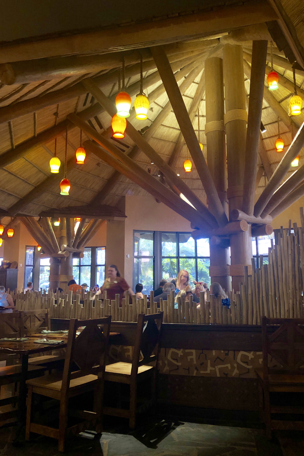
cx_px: 165
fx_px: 380
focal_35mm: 30
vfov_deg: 61.9
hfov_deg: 43.6
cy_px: 223
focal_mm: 3.99
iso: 320
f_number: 1.8
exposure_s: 1/30
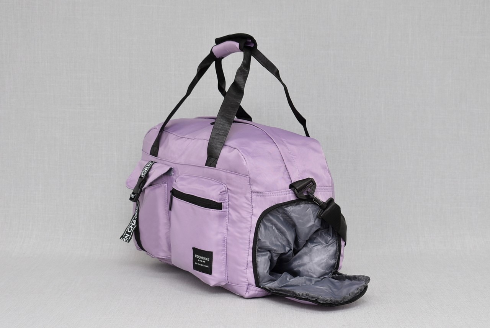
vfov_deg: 26.5
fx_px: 695
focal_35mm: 51
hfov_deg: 38.8
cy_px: 164
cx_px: 245
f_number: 5.6
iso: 100
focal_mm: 34
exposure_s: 1/60
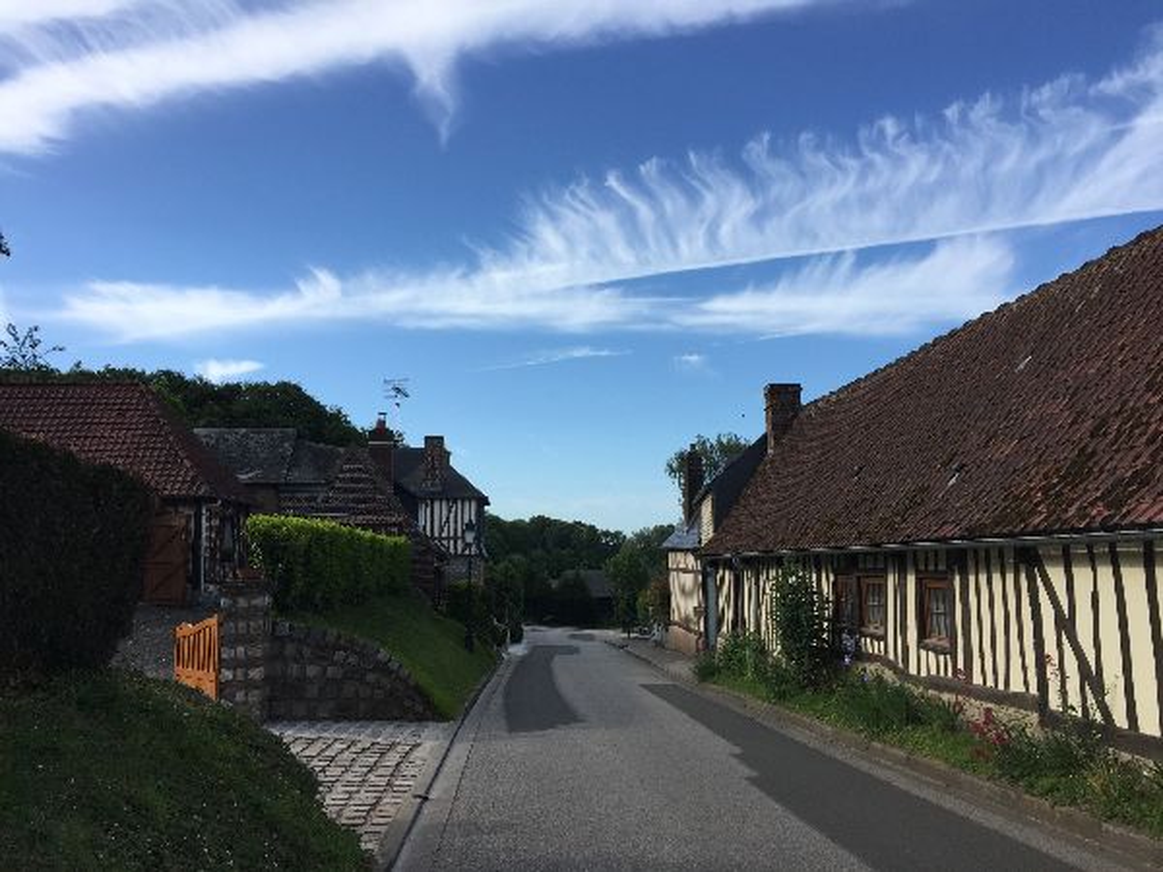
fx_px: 974
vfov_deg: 48.2
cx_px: 582
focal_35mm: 29
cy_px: 436
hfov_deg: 61.7
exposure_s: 1/1364
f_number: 2.2
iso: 32
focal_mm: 4.15
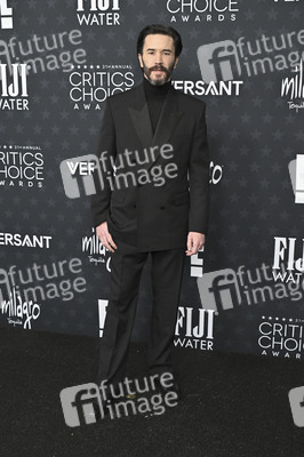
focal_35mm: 39
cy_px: 228
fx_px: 495
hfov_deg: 34.2
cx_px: 152
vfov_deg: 49.6
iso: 1250
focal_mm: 39
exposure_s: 1/320
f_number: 5.6
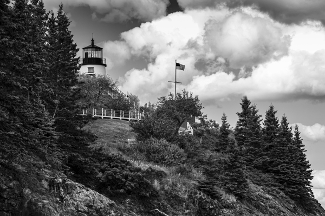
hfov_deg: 17.1
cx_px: 162
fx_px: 1082
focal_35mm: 120
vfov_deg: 11.4
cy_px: 108
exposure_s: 1/500
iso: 400
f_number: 8
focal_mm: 120
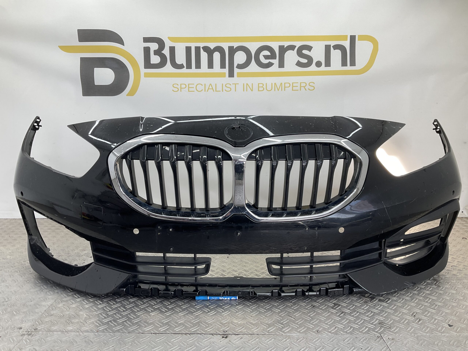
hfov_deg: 61.7
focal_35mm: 29
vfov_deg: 48.2
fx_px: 392
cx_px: 234
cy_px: 176
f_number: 1.8
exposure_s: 1/120
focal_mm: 3
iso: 16
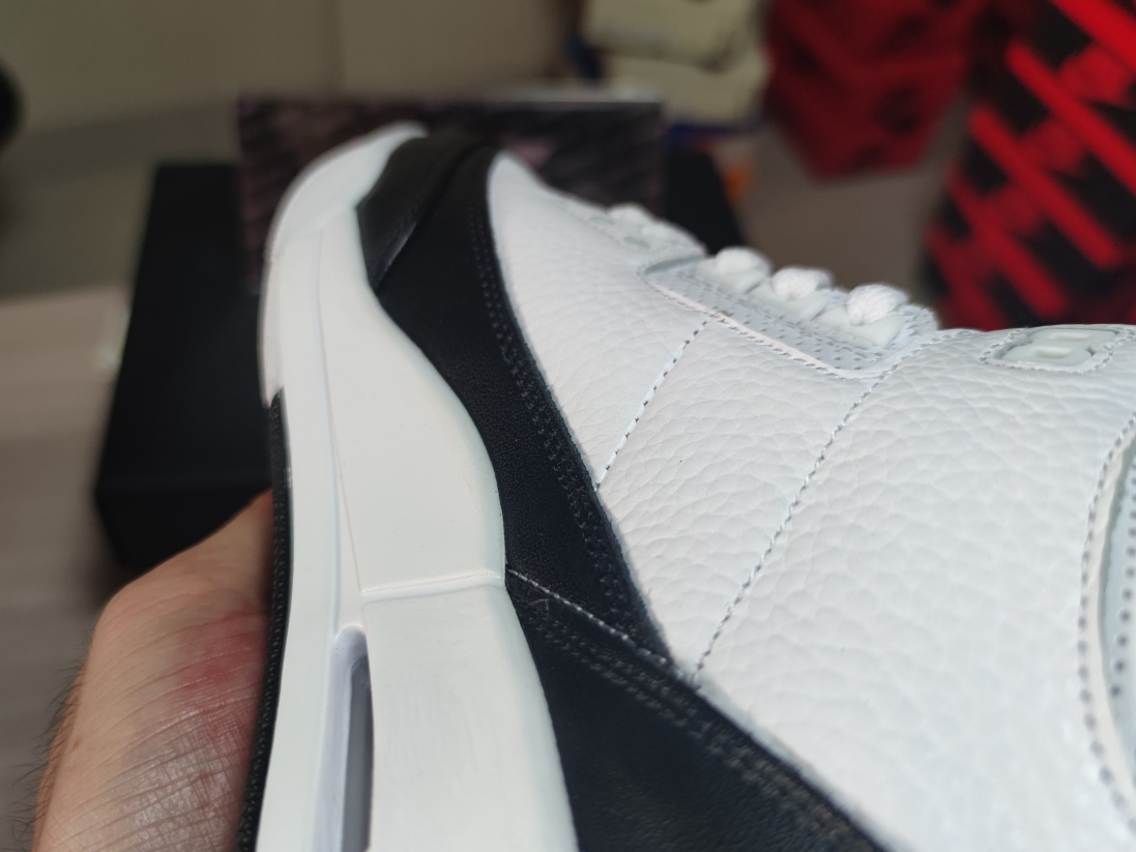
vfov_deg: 49.7
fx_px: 919
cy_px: 470
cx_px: 528
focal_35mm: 28
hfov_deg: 63.4
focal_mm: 6.72
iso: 129
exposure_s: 1/100
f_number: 1.69
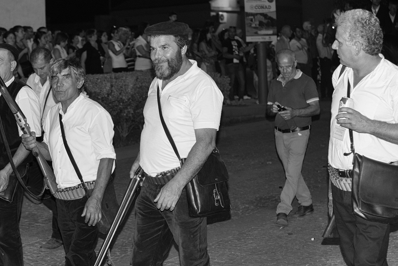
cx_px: 151
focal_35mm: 85
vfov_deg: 16.1
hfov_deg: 23.8
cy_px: 165
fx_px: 940
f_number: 4.5
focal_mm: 55
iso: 1000
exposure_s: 1/100
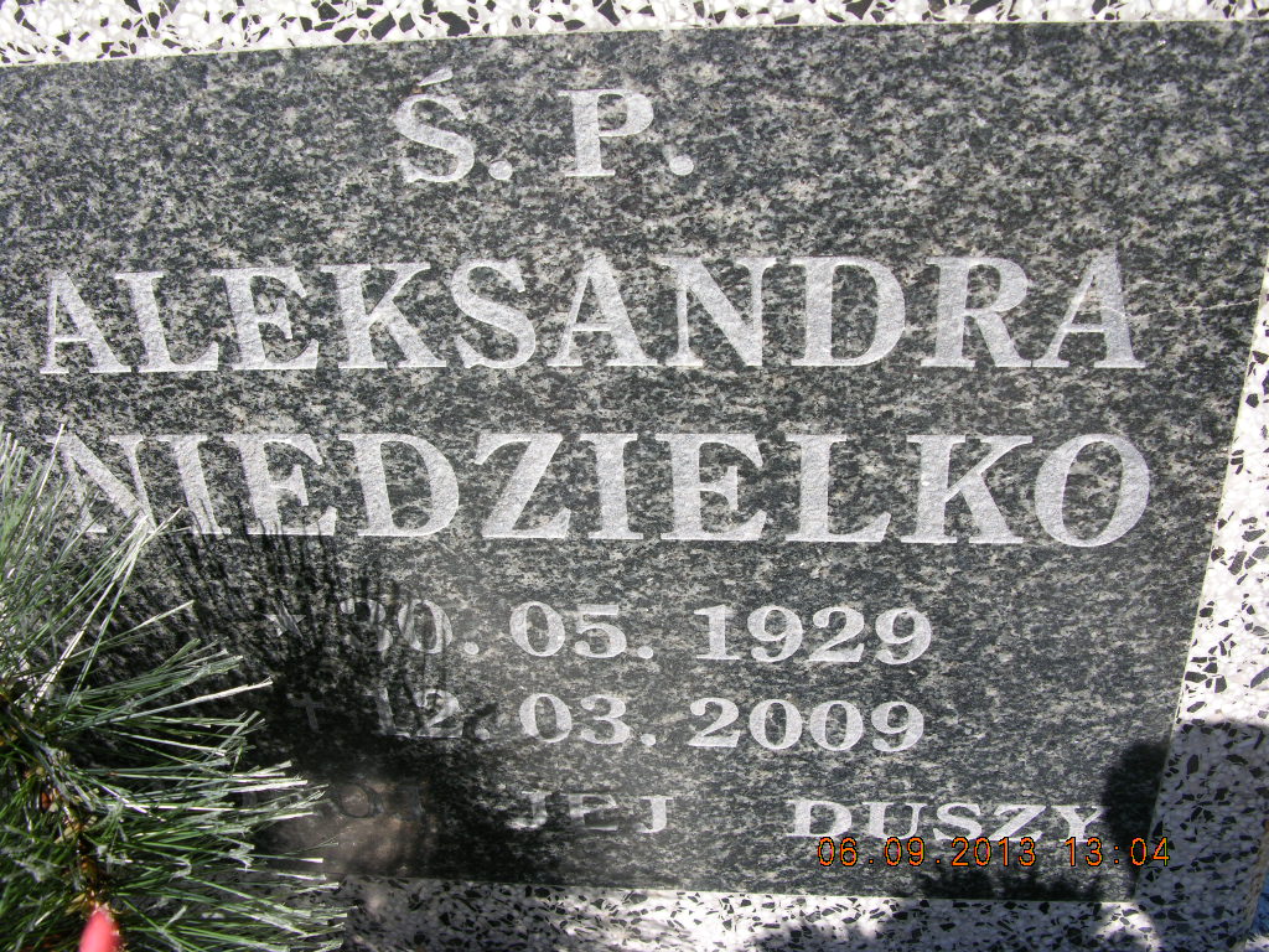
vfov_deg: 40.7
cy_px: 476
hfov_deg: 52.6
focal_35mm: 35
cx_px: 634
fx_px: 1283
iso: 50
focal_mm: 8.9
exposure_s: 1/183
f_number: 5.6
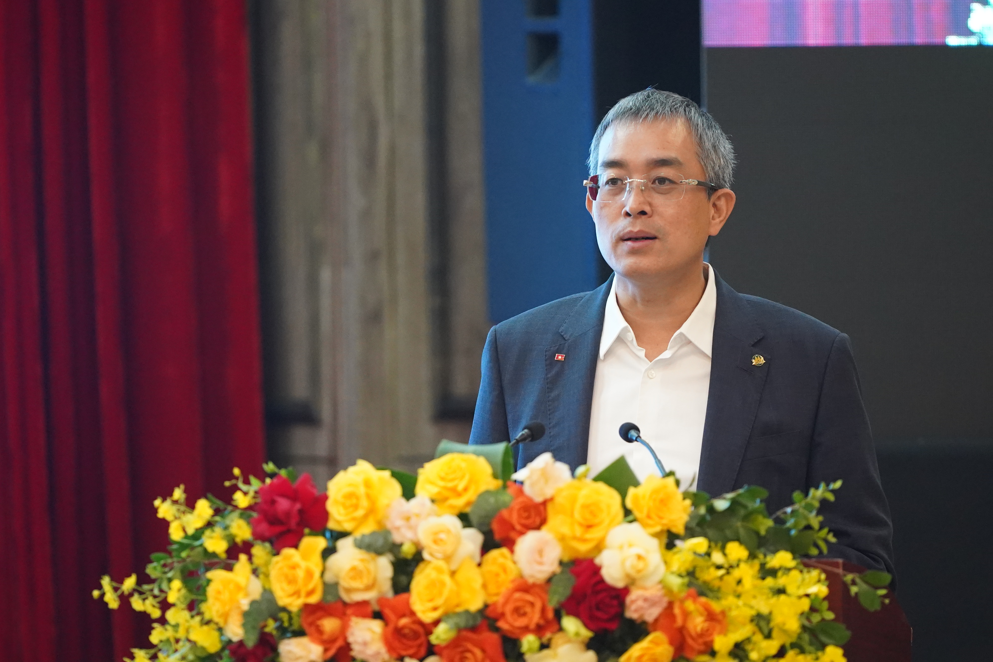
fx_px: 8274
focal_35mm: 300
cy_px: 331
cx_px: 496
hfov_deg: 6.9
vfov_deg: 4.6
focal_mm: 200
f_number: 2.8
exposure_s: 1/320
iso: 5000
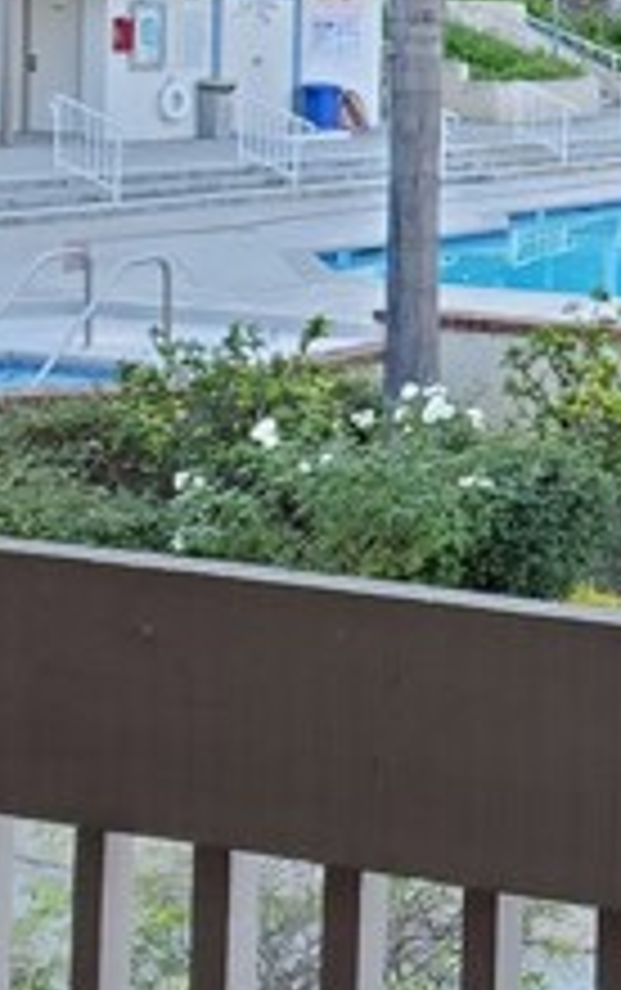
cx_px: 1310
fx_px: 2161
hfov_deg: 13.5
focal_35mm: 80
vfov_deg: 24.9
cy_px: 72
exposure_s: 1/120
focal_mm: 4.3
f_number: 2.4
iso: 100
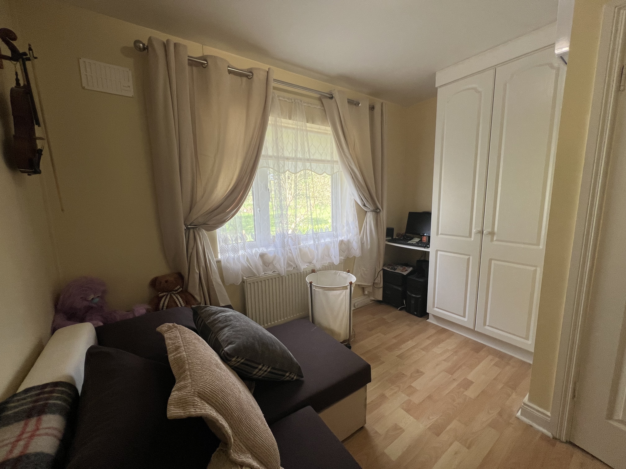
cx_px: 313
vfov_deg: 89.9
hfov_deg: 106.2
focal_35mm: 13
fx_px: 235
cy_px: 234
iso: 64
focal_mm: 1.57
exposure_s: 1/99
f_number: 1.8
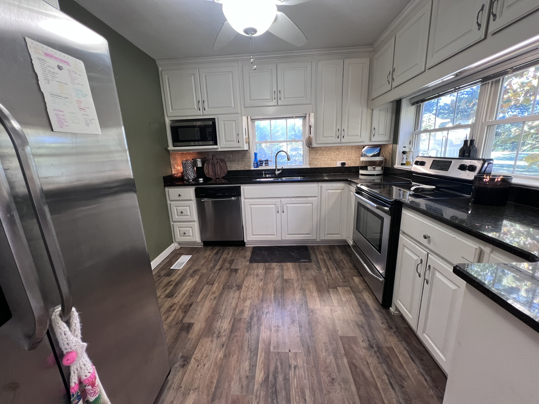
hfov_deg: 106.2
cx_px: 270
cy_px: 202
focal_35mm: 13
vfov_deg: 89.9
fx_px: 202
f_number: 1.8
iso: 160
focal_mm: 1.57
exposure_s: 1/60
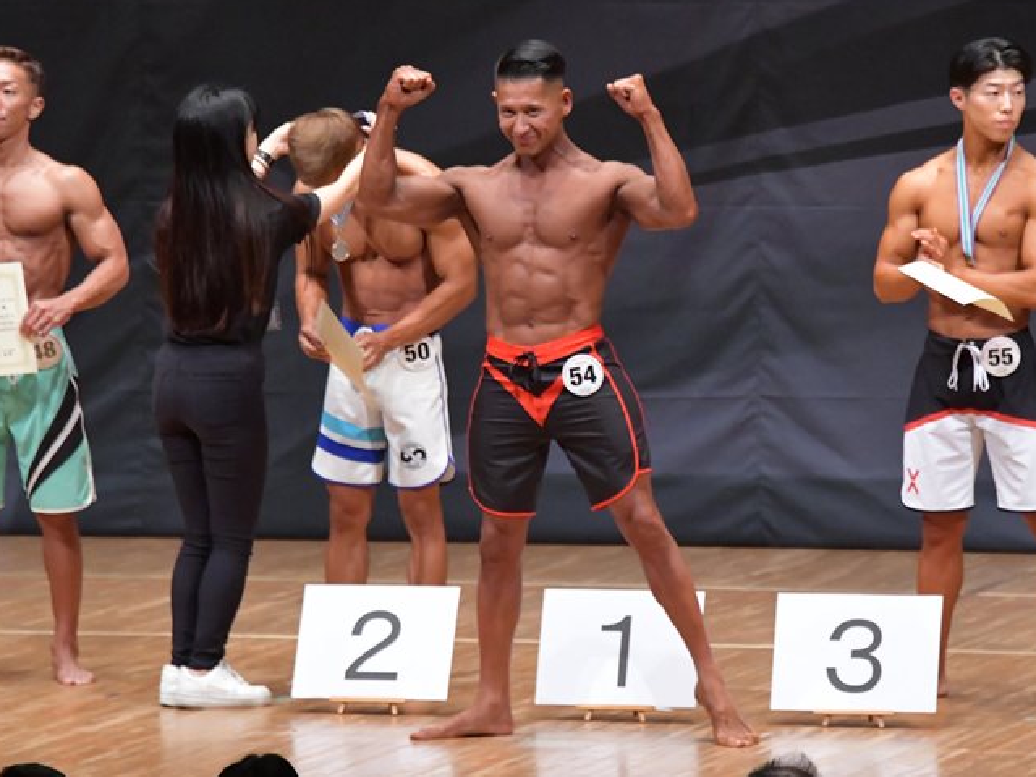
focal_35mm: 314
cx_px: 567
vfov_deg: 4.7
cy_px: 372
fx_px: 9398
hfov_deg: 6.3
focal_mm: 180
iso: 8000
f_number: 5.6
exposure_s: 1/400
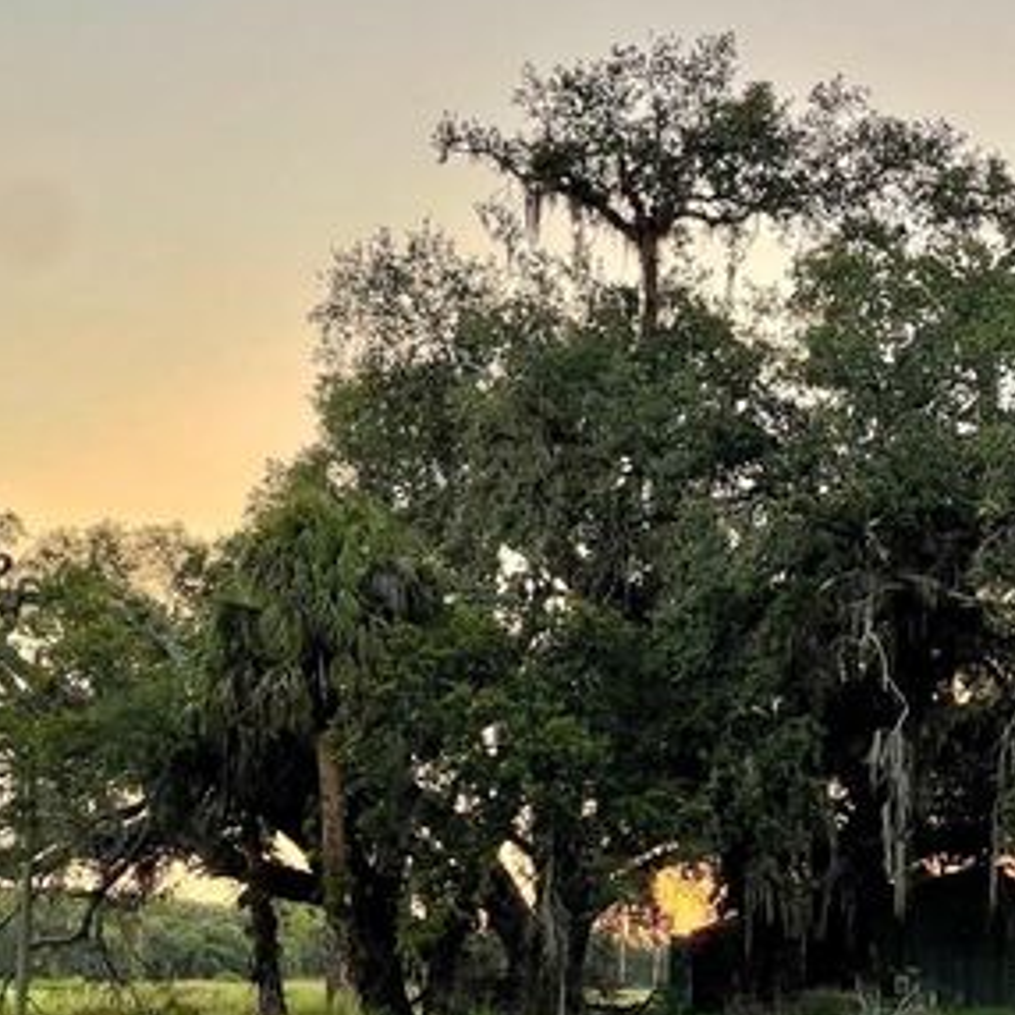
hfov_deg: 17.5
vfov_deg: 17.5
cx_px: 731
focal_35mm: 99
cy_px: 633
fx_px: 3284
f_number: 2.2
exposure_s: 1/99
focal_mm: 7.5
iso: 25
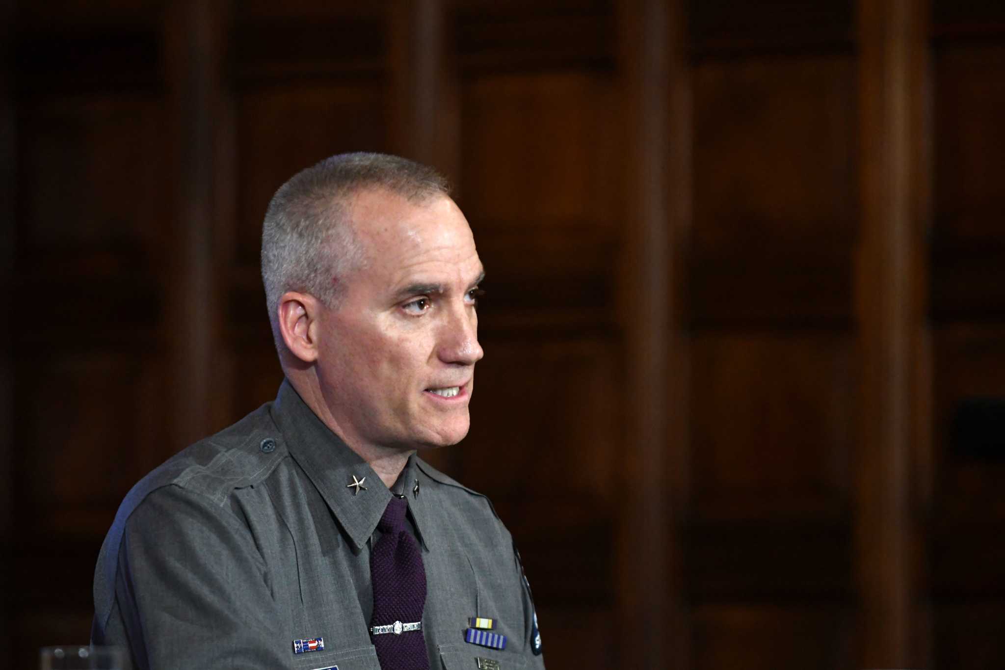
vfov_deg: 4.6
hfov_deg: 6.9
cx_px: 502
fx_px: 8374
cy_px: 335
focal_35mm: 300
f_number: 2.8
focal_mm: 200
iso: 3200
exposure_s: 1/200
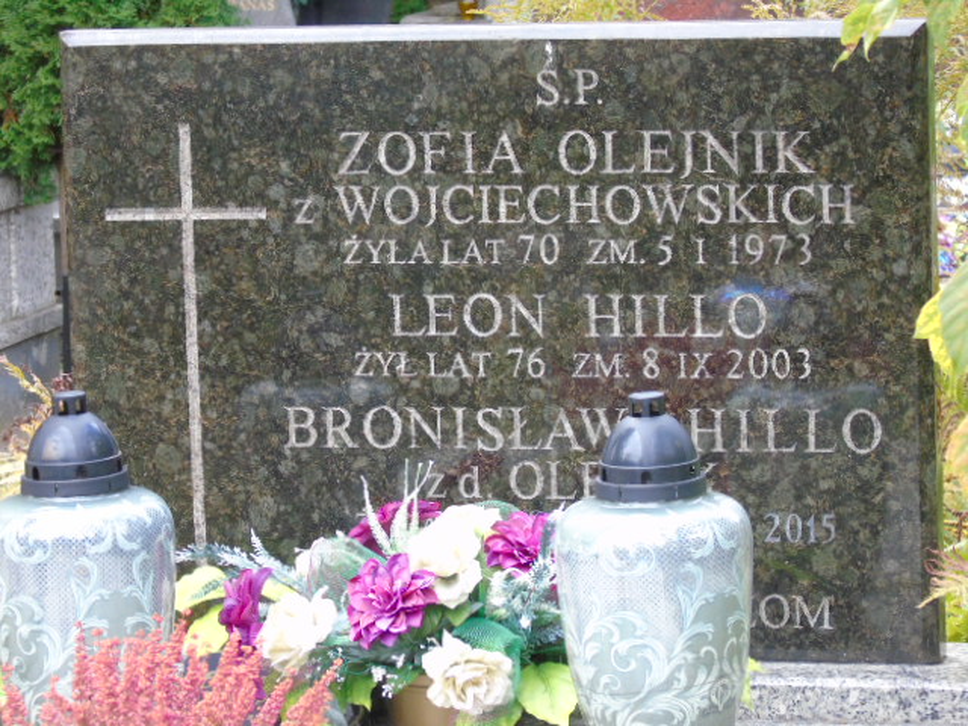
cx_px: 484
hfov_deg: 12.2
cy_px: 363
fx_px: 4530
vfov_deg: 9.2
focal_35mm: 162
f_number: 4.9
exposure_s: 1/100
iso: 400
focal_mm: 29
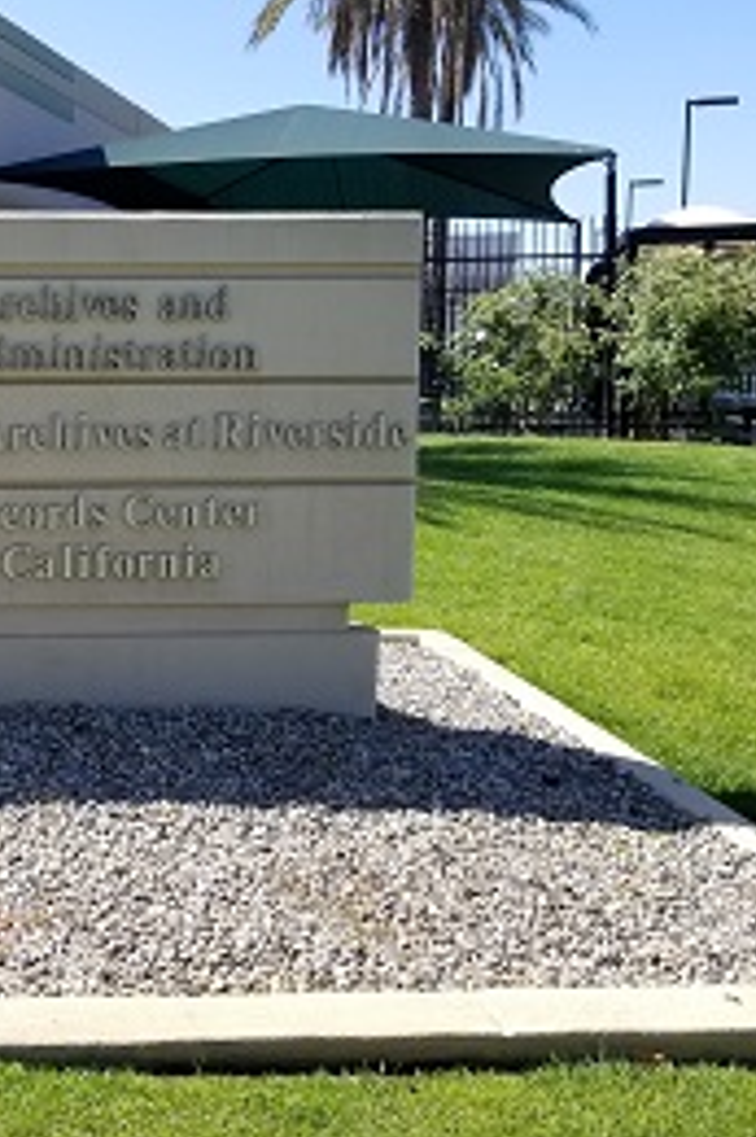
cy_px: 505
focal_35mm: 42
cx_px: -39
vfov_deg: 46.3
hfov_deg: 29.3
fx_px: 1325
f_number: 1.7
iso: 50
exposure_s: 1/1380
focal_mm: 4.25
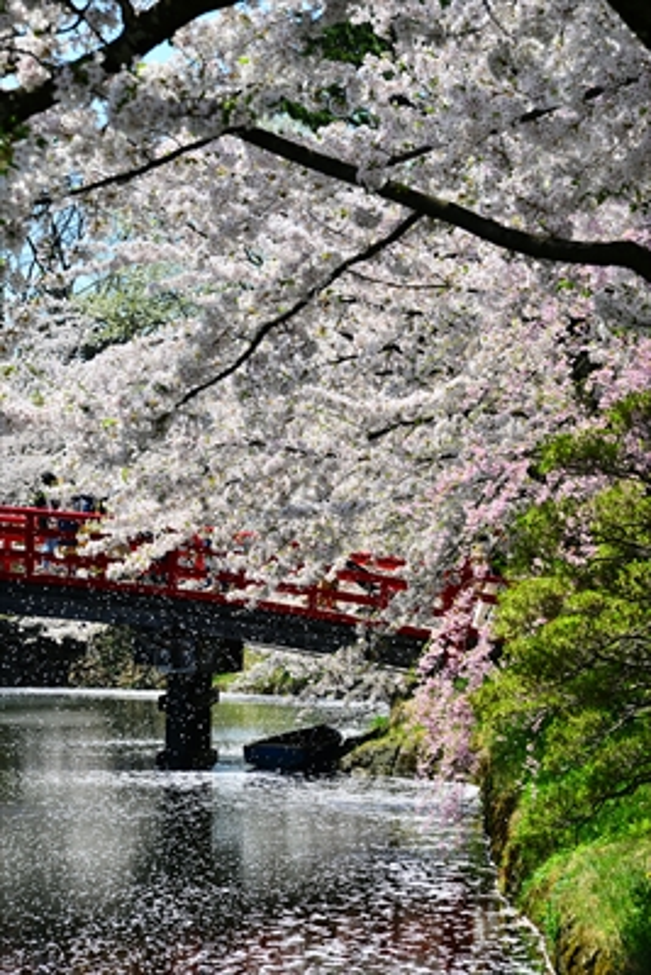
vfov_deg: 17.1
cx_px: 326
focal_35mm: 120
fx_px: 3252
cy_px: 488
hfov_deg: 11.4
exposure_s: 1/320
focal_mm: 120
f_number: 9
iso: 250
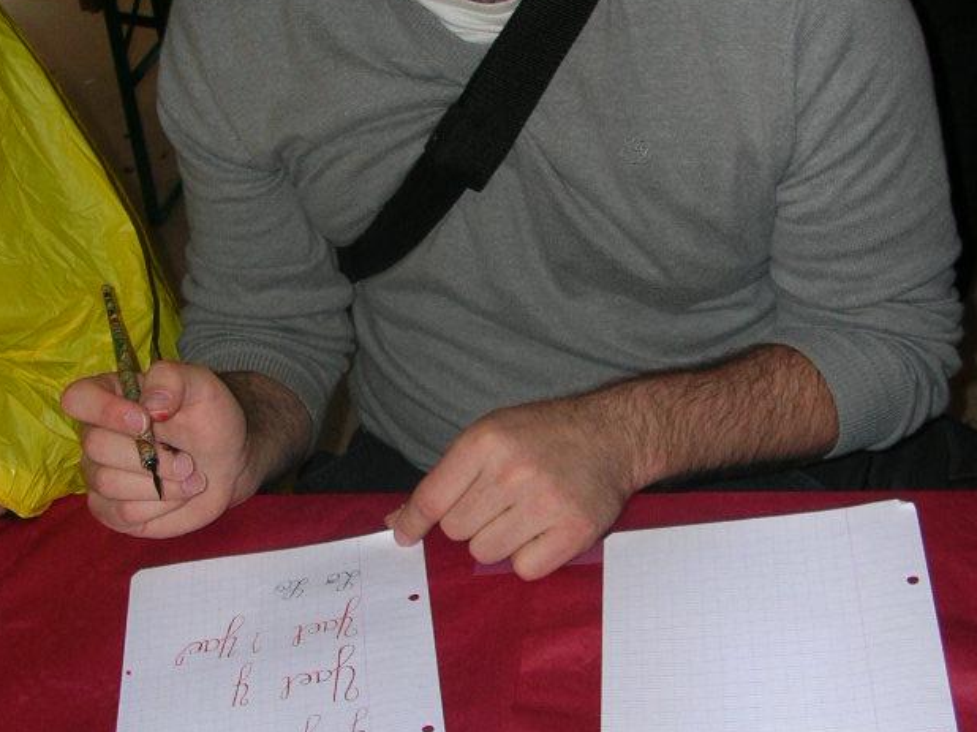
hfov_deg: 33.2
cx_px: 471
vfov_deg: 25.2
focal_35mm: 58
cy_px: 332
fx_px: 1636
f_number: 2.8
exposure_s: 1/60.1
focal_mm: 5.8
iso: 50
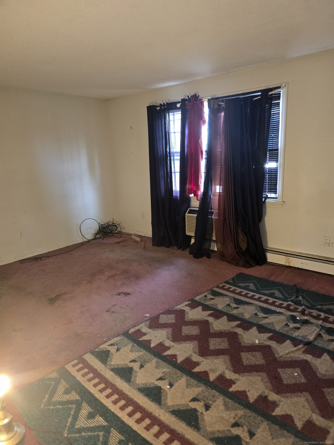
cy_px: 222
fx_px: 296
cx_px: 167
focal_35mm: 23
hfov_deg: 58.9
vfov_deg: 73.9
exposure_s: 1/60
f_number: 1.7
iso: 500
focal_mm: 6.3
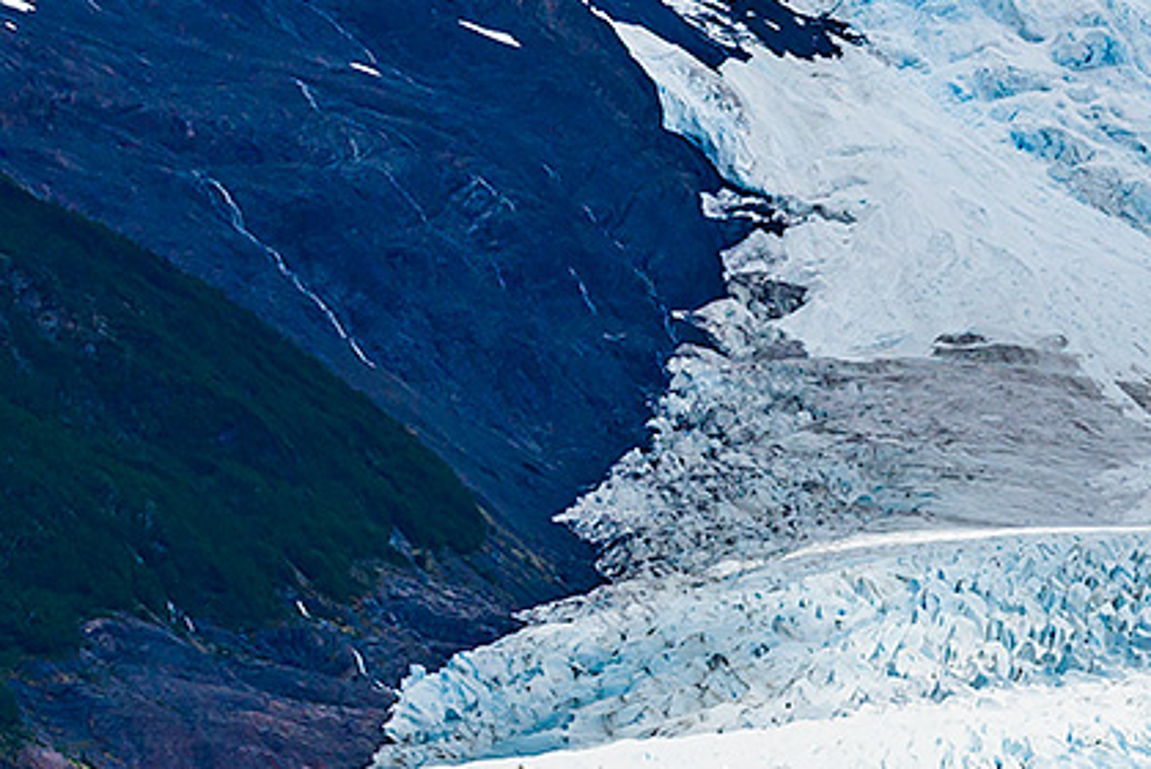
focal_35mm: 382
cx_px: 1508
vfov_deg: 3.6
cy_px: 1490
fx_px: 12221
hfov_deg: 5.4
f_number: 7.1
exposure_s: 1/2000
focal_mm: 80
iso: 100
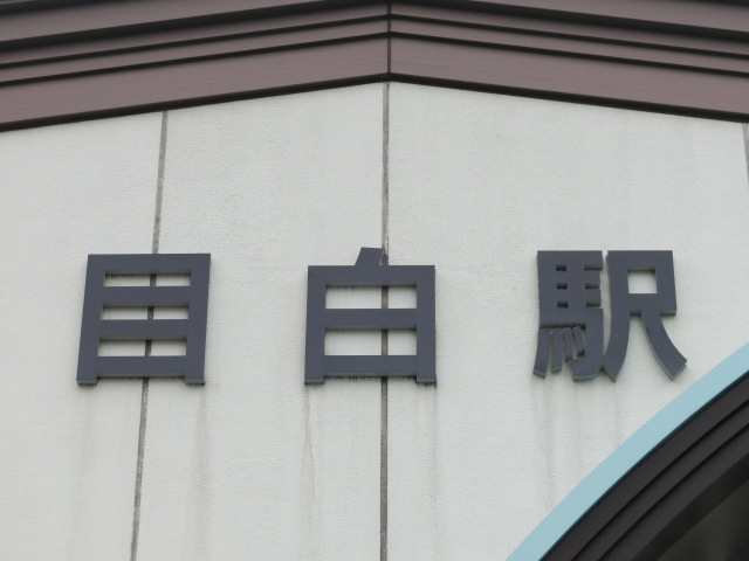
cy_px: 280
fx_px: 2012
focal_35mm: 93
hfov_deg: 21.1
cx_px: 374
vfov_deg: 15.9
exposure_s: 1/125
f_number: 5.6
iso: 250
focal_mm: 16.5
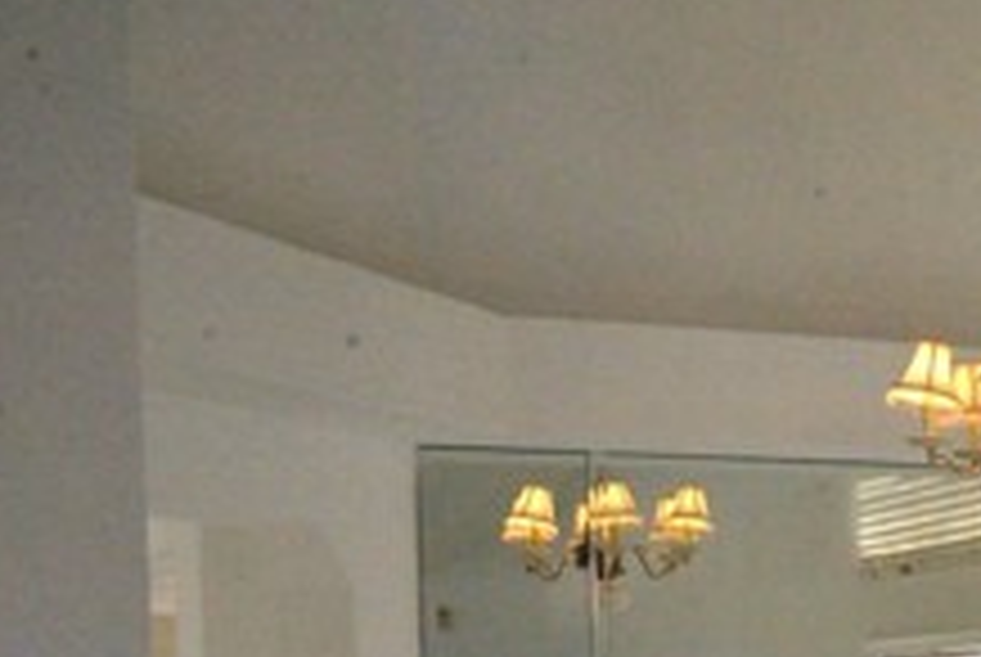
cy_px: 785
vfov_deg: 15.5
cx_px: 1282
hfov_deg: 21.5
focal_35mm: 85
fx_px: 2319
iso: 6400
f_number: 16
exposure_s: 1/1000
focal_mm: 29
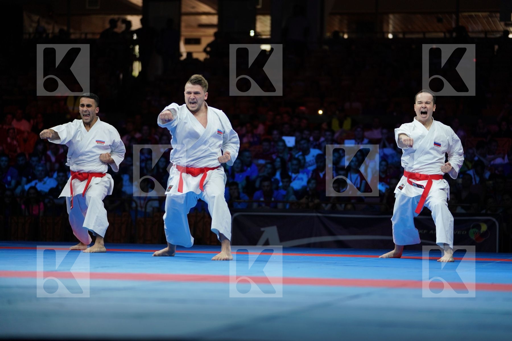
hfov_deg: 17.1
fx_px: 1707
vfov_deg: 11.4
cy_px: 170
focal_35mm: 120
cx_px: 256
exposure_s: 1/500
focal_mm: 120
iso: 500
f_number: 2.8
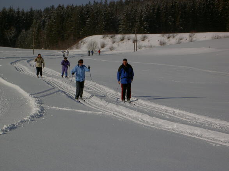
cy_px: 86
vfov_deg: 12.8
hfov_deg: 17.0
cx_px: 114
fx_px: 767
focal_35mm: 116
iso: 100
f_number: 8.3
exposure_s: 1/769
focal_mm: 24
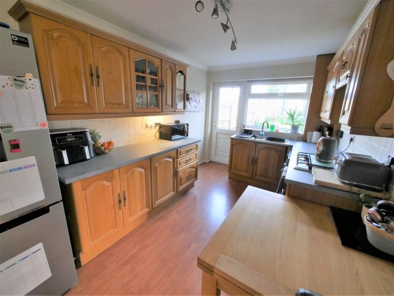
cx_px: 197
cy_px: 148
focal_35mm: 14
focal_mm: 7
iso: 1000
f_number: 4
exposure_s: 1/60
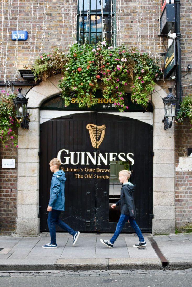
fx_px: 384
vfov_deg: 41.1
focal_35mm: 48
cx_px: 96
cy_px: 144
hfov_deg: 28.1
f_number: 3.5
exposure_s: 1/250
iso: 640
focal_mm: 32
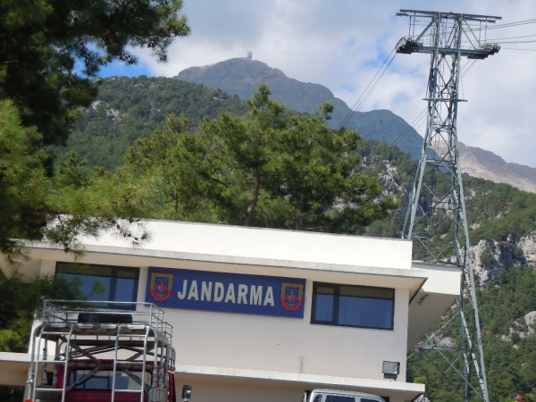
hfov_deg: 22.0
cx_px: 268
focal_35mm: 89
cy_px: 201
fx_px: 1378
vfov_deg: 16.6
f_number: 4.4
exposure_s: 1/500
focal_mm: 16
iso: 100
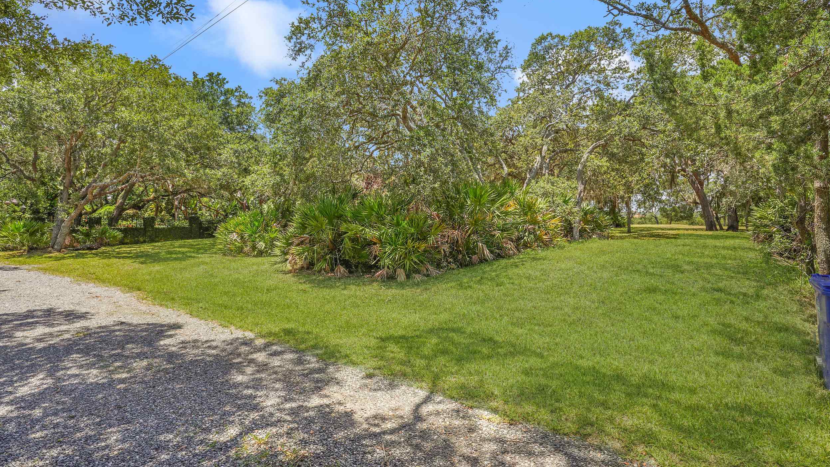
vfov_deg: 55.8
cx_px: 416
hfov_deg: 86.6
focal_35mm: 20
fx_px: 440
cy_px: 211
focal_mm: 19
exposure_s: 1/30
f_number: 16
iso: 100
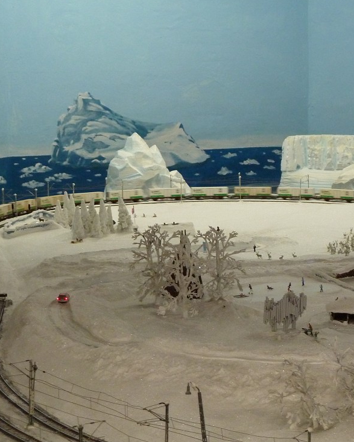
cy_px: 225
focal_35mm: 98
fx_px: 1284
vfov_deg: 19.6
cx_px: 268
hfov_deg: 15.6
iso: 400
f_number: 4.1
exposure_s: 1/40
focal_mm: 11.9
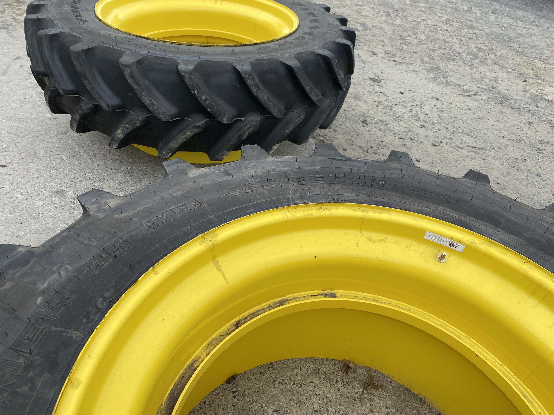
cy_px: 208
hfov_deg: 67.3
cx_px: 277
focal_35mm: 26
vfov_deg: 53.1
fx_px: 416
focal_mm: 4.25
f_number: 1.8
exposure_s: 1/827
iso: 32
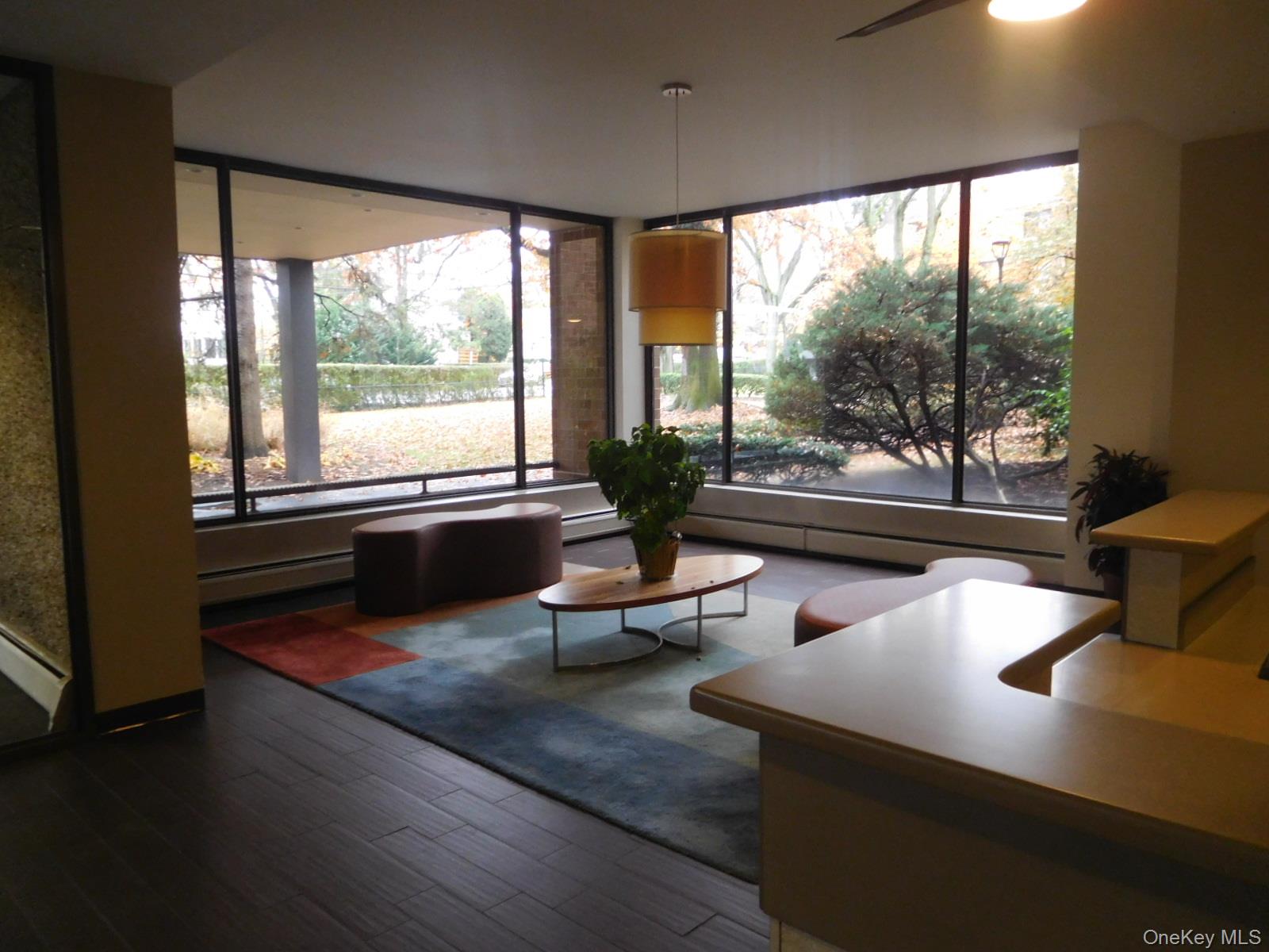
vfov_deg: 54.9
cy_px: 476
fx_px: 916
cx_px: 634
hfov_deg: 69.4
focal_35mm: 25
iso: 360
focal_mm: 4.5
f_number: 3.4
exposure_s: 1/30
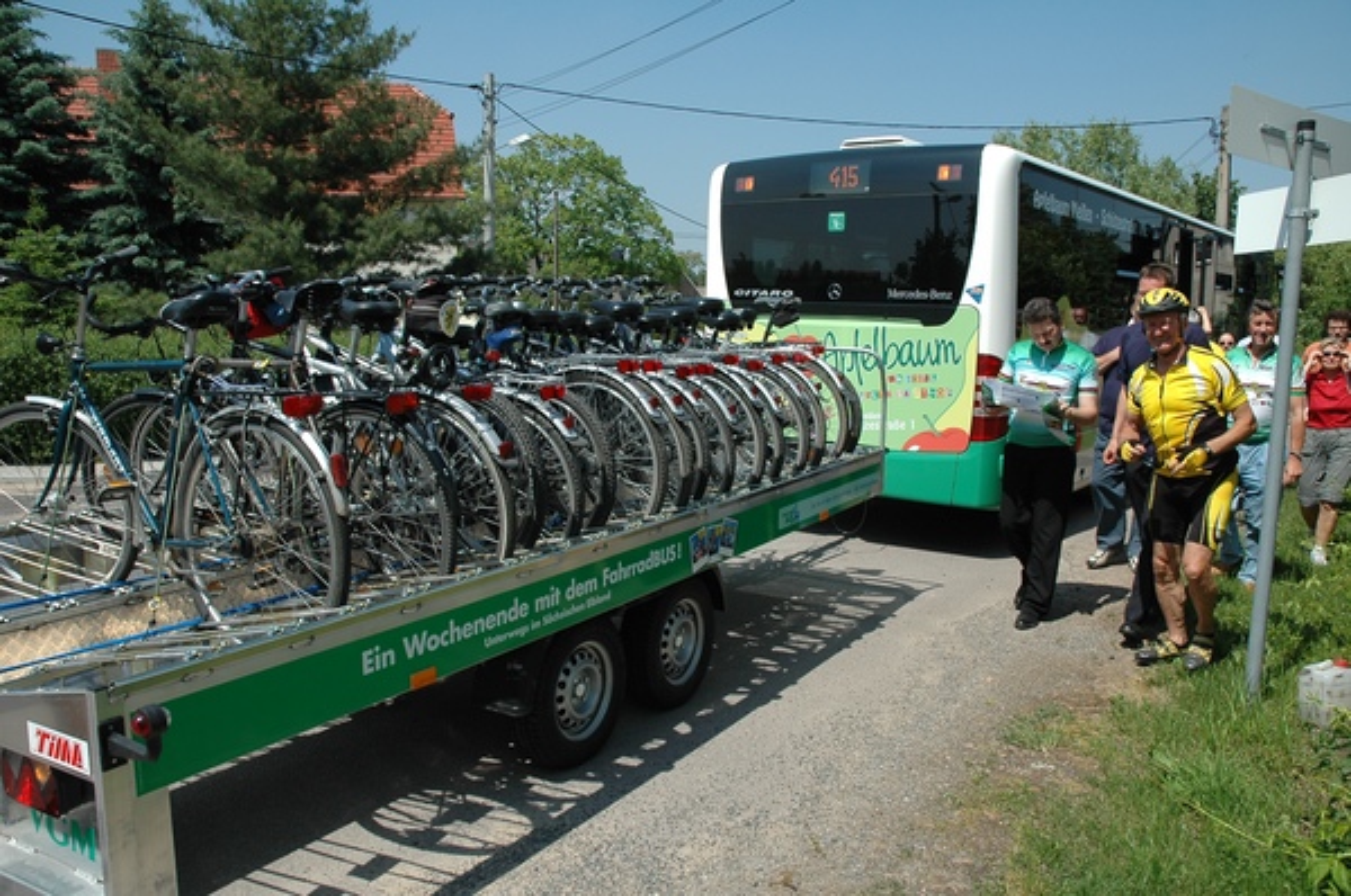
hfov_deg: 67.5
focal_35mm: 27
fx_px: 1012
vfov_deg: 47.8
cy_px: 448
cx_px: 676
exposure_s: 1/320
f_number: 9
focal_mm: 18
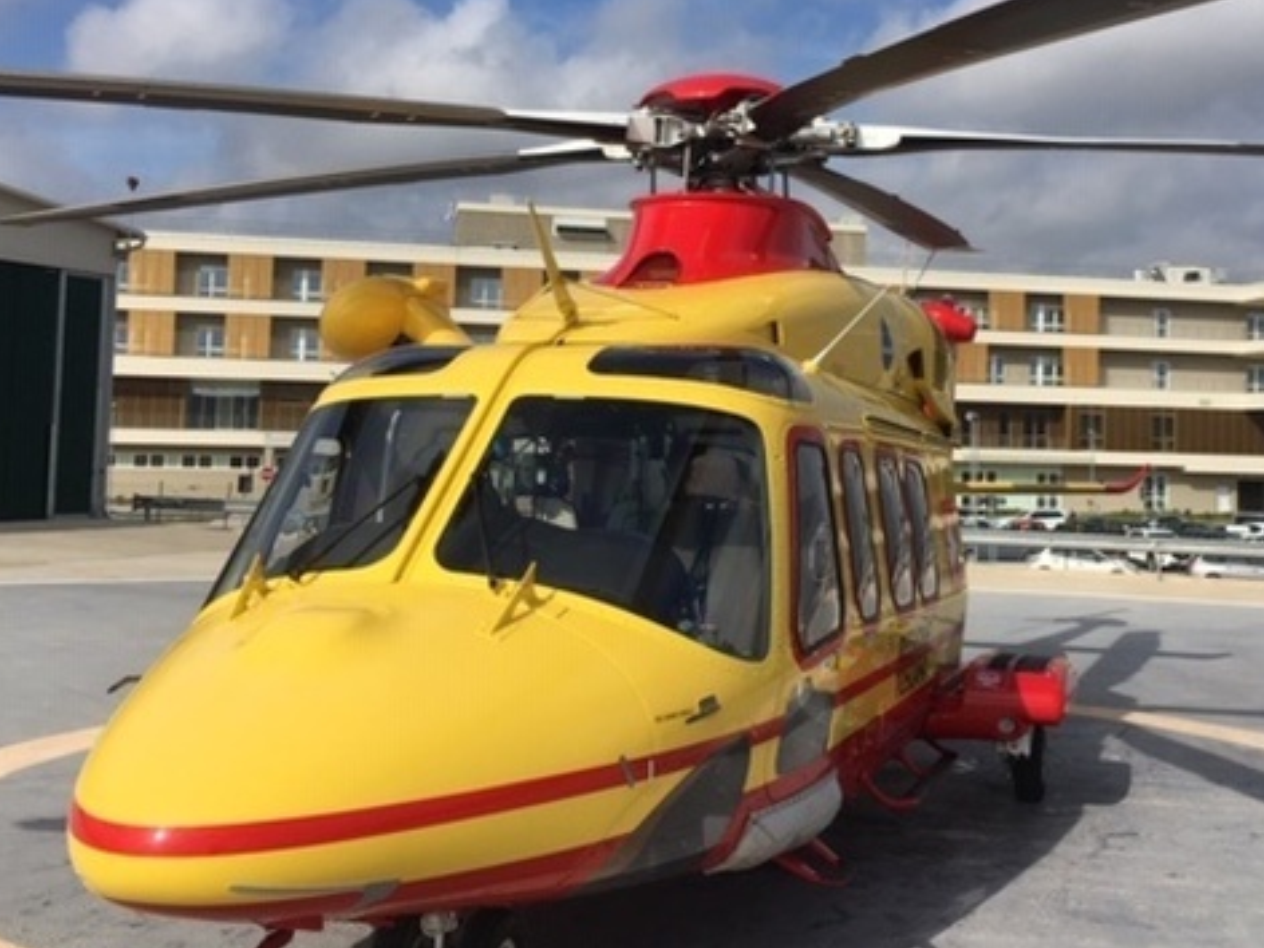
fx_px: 1570
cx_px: 766
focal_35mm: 43
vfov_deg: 33.4
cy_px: 349
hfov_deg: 43.6
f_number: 2.2
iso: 25
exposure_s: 1/2747
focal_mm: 4.15
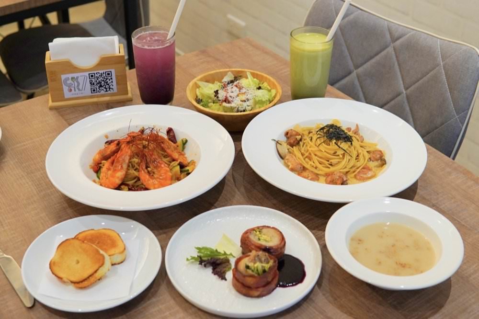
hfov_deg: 43.6
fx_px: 599
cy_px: 160
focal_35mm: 45
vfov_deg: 29.8
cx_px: 240
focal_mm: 30
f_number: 4
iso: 640
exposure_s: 1/160
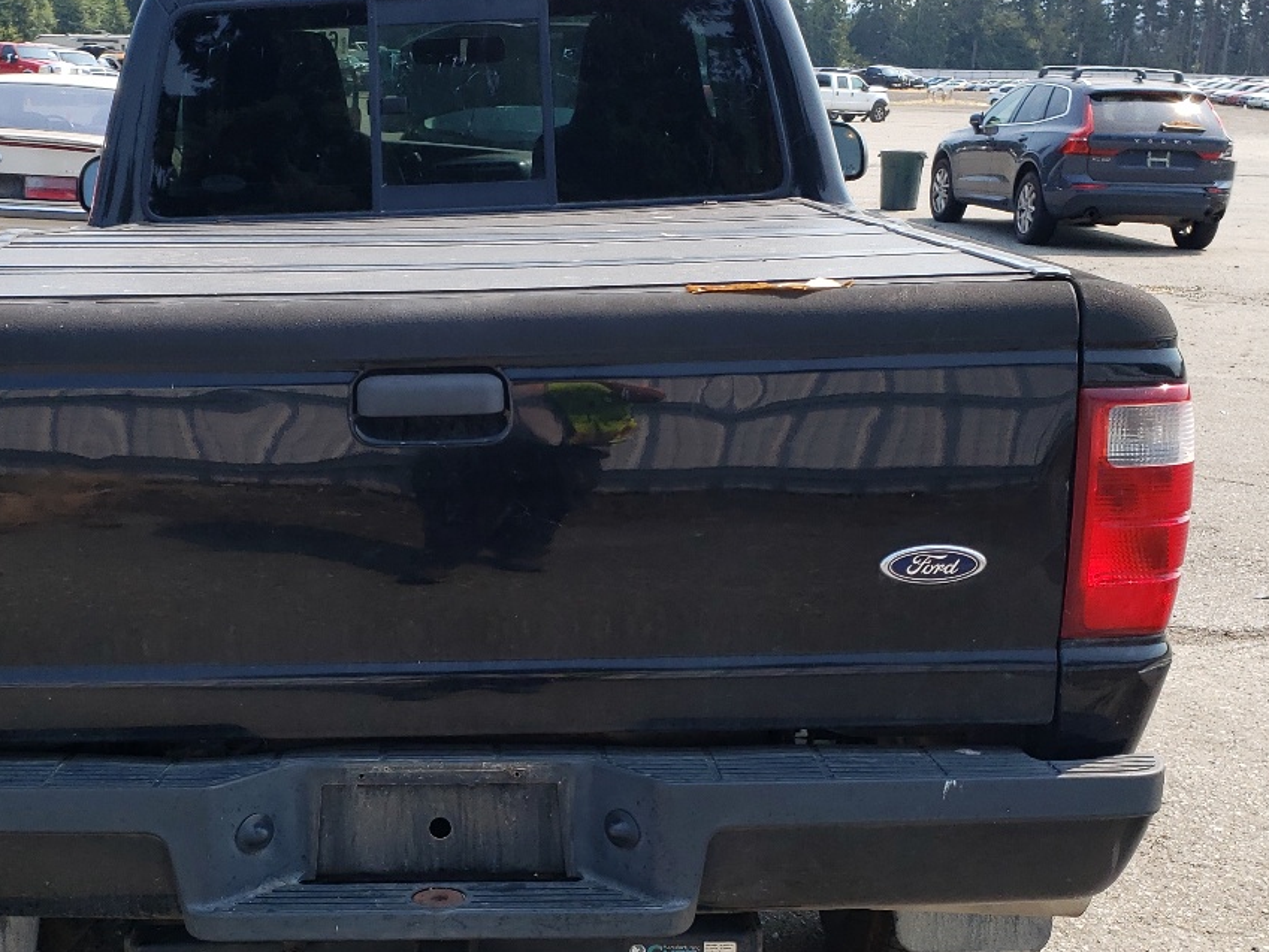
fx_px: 1797
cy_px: 635
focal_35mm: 49
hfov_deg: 38.7
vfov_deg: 29.5
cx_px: 496
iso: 50
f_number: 1.5
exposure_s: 1/1429
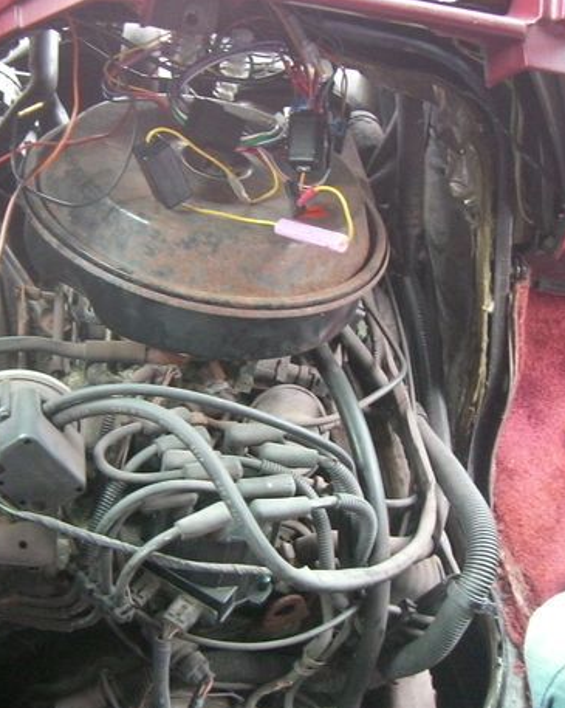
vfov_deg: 36.0
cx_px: 207
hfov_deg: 29.0
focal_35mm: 52
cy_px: 384
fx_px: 1088
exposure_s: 1/50
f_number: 2.7
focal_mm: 6.2
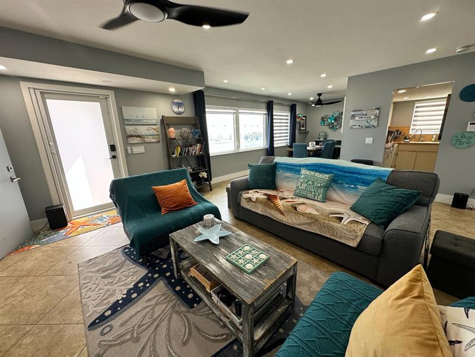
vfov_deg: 85.7
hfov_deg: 102.1
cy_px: 178
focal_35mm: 14
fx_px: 192
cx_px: 238
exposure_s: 1/120
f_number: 2.2
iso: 64
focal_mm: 2.22
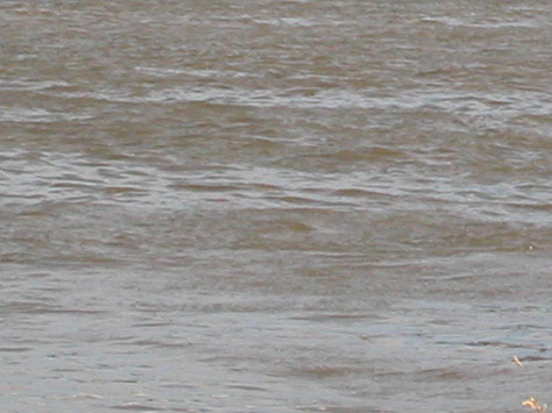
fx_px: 5276
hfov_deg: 6.0
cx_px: 661
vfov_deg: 4.5
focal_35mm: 331
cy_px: 3
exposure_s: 1/702
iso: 100
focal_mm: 14.9
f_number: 4.6
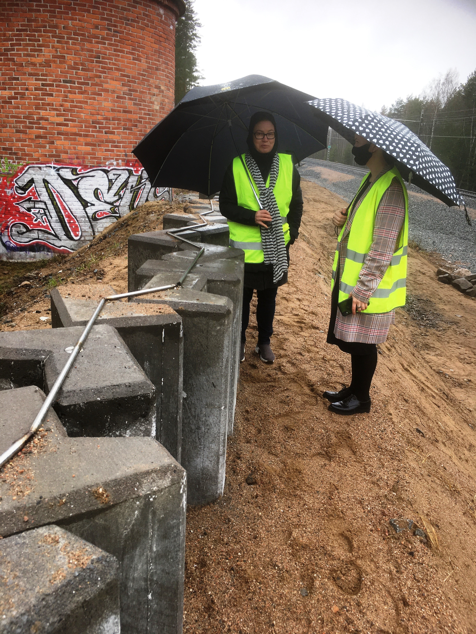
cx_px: 238
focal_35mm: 29
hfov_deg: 48.2
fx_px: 532
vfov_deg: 61.7
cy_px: 317
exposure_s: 1/110
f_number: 2.2
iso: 25
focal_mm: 4.15
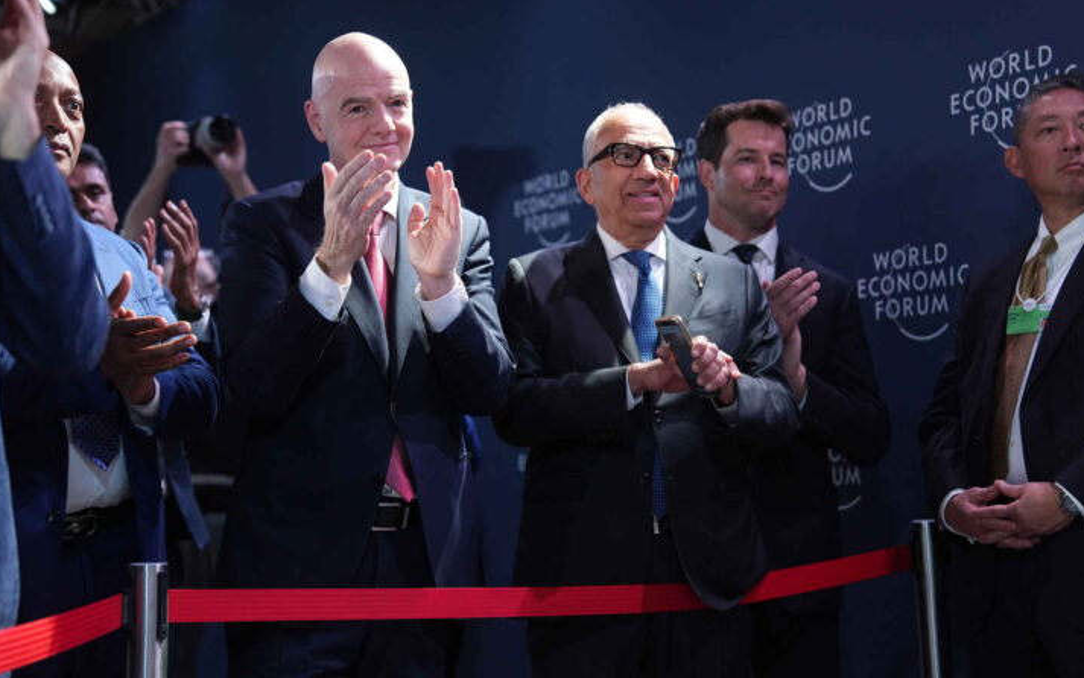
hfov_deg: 28.6
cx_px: 544
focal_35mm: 72
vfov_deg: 18.1
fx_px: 2128
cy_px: 325
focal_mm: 70
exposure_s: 1/200
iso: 1250
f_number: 2.8
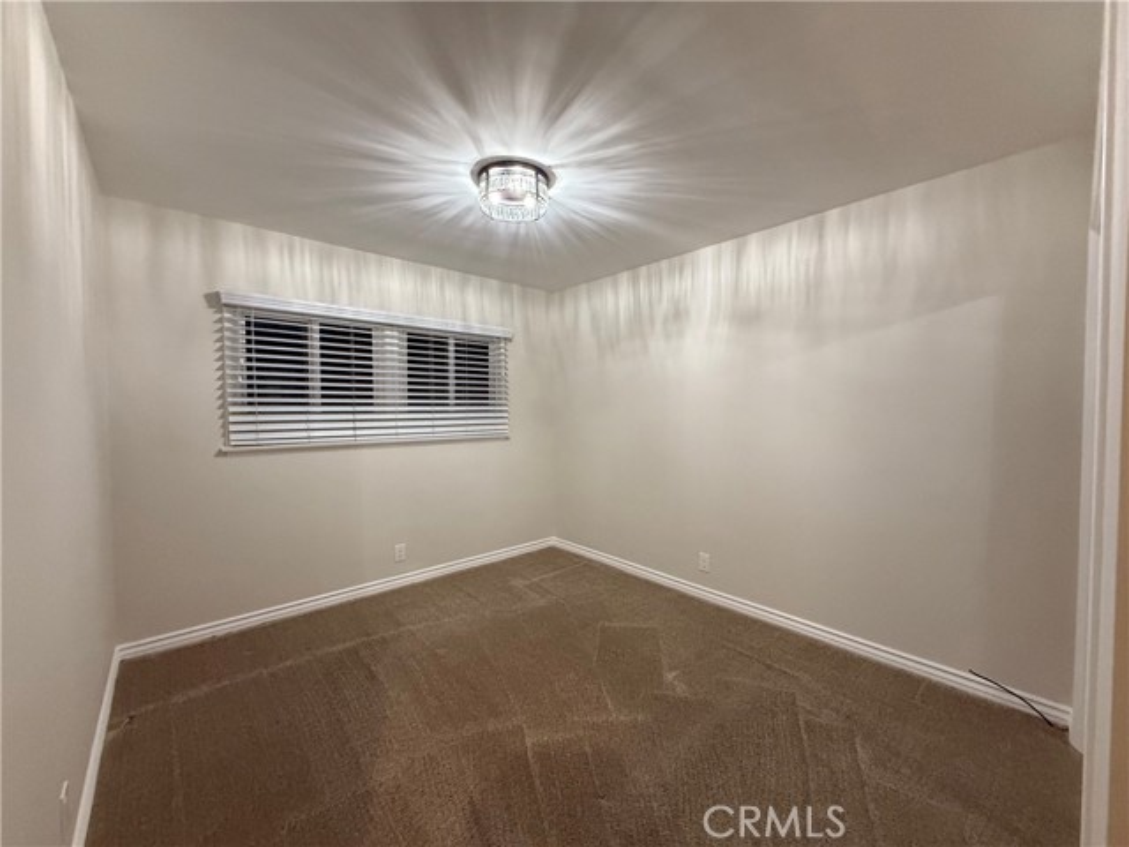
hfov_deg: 102.1
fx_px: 457
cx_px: 564
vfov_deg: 85.7
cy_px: 424
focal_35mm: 14
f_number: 2.2
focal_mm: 2.22
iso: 500
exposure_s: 1/60
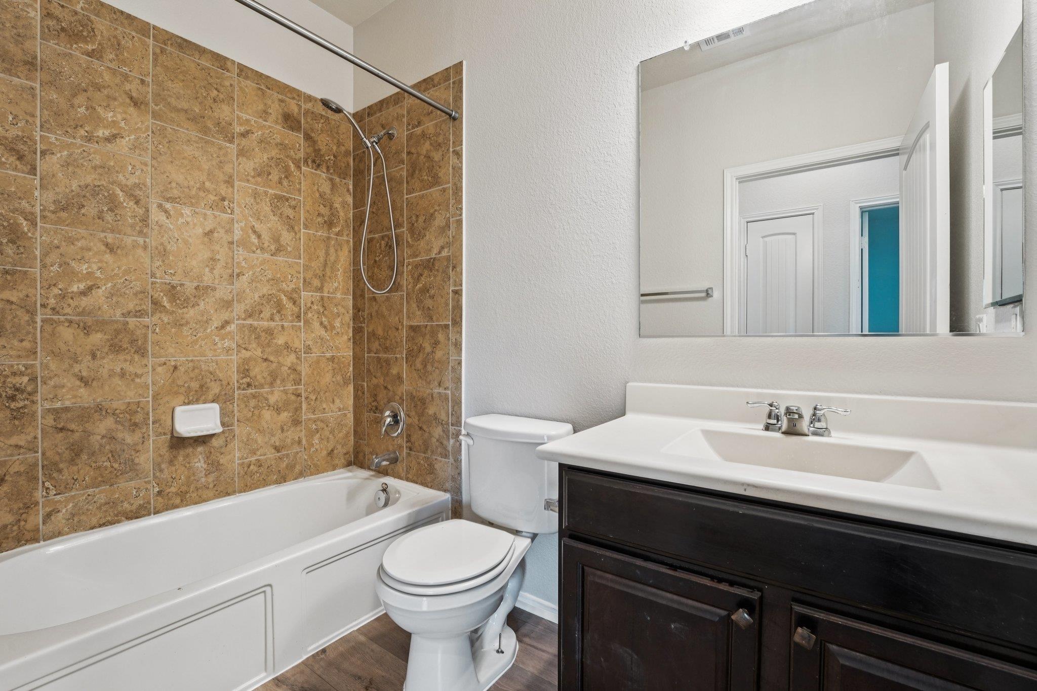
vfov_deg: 74.1
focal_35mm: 16
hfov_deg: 97.1
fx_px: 458
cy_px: 346
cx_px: 518
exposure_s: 1/6
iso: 320
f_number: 9
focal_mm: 15.9
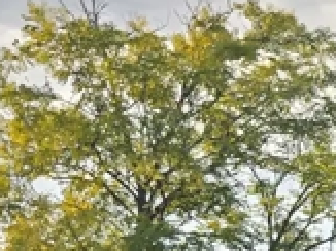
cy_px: 689
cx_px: 950
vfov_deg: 9.0
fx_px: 1368
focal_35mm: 141
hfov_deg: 10.6
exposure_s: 1/186
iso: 12
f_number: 1.7
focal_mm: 6.3
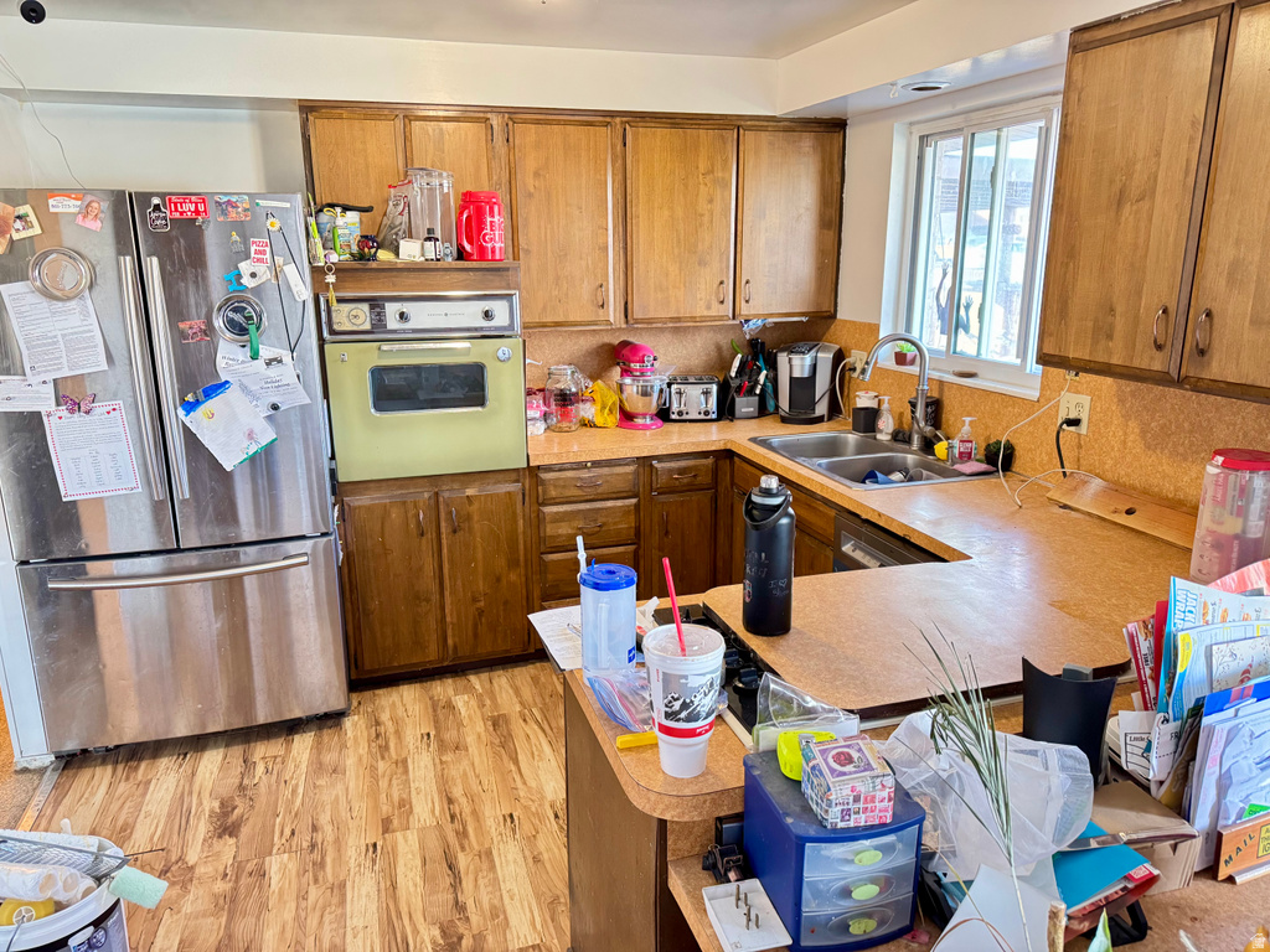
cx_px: 635
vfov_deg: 56.8
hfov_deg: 71.6
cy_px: 476
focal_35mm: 24
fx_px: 881
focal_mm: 6.76
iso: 640
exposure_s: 1/40
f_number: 1.78
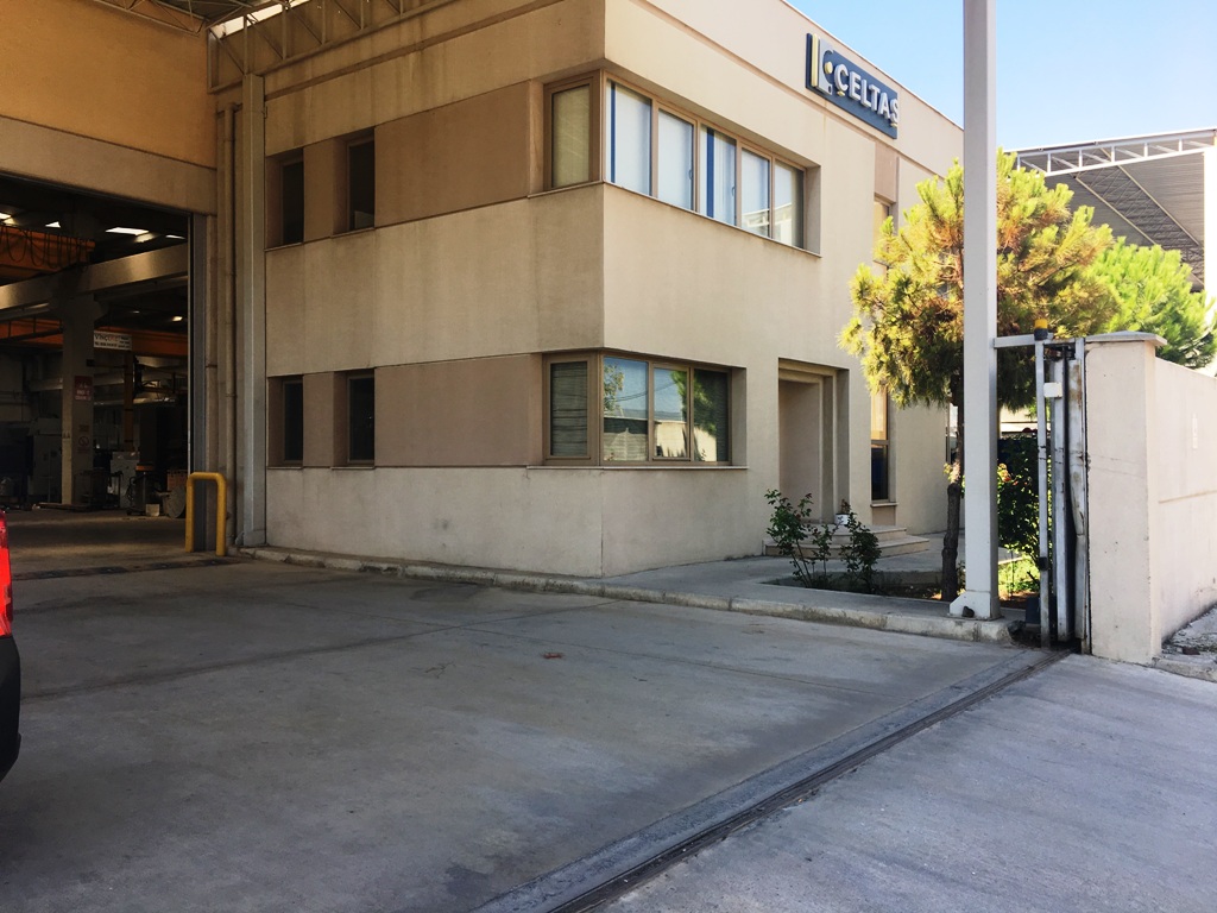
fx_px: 1020
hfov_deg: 61.7
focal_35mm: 29
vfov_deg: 48.2
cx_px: 608
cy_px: 456
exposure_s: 1/439
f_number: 2.2
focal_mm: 4.15
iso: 25
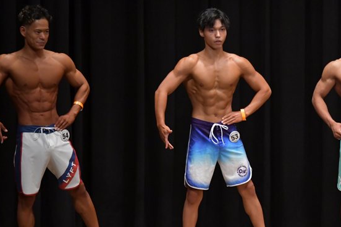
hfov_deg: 6.5
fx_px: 2993
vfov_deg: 4.3
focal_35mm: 316
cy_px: 144
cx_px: 205
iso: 5000
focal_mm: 150
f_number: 5.6
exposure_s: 1/400
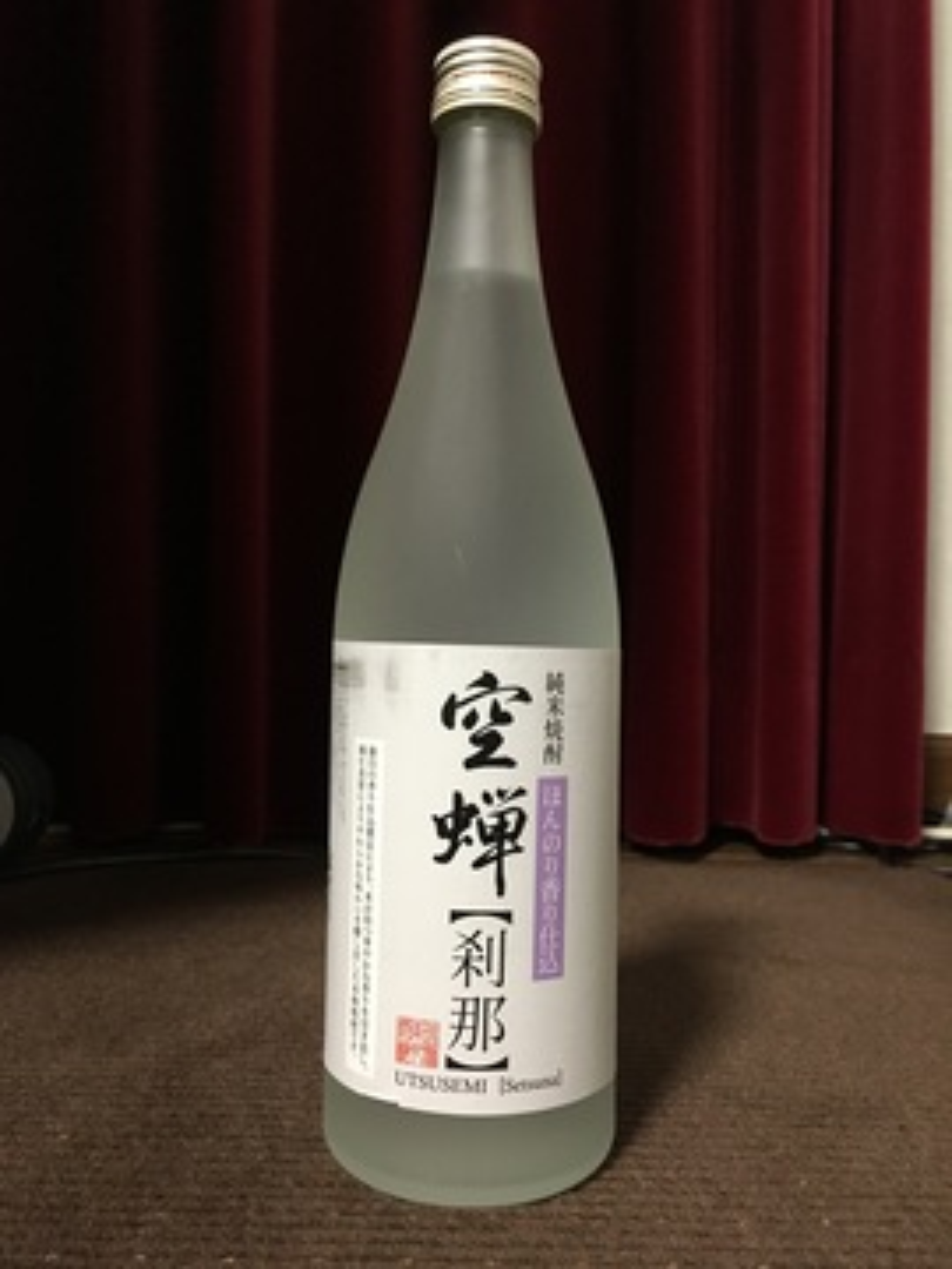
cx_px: 476
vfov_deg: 61.7
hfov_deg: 48.2
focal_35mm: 29
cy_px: 634
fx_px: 1063
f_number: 2.2
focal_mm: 4.15
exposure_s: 1/15
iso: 250
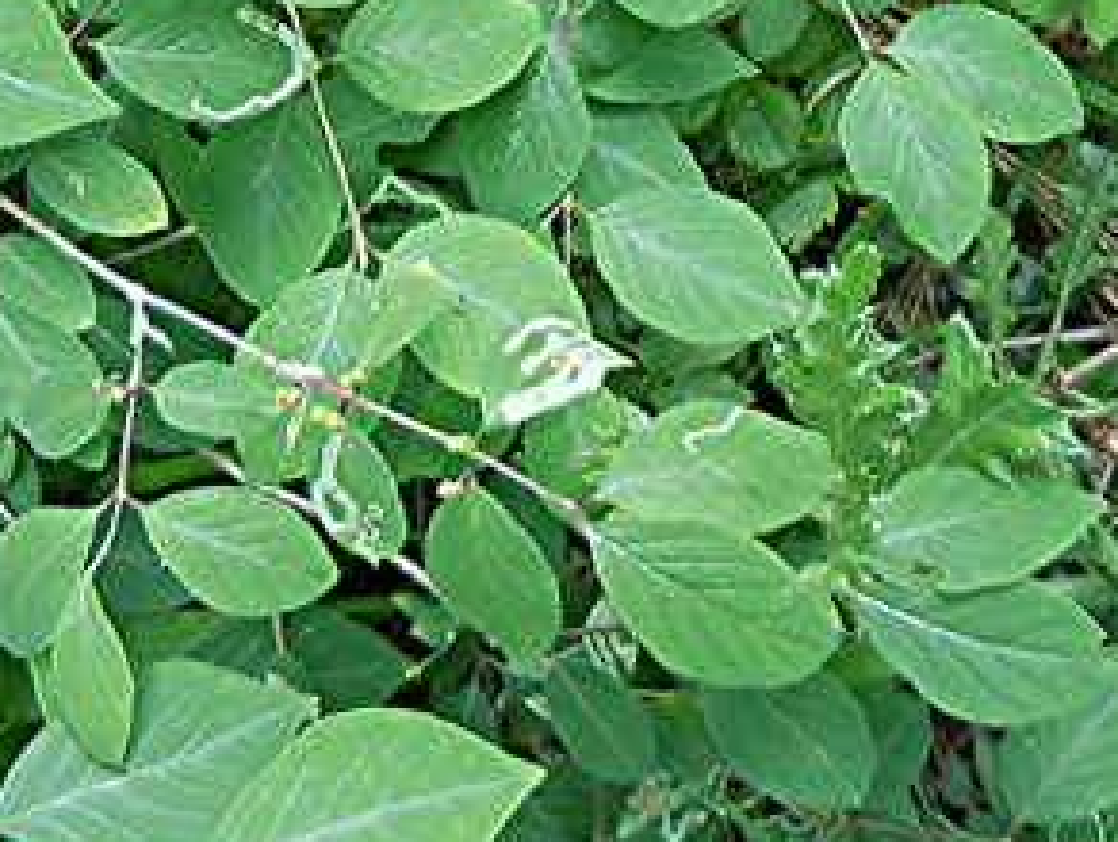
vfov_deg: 18.2
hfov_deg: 25.0
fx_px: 2523
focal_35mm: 78
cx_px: 567
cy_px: -113
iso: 100
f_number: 3.5
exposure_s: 1/60
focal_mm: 5.4
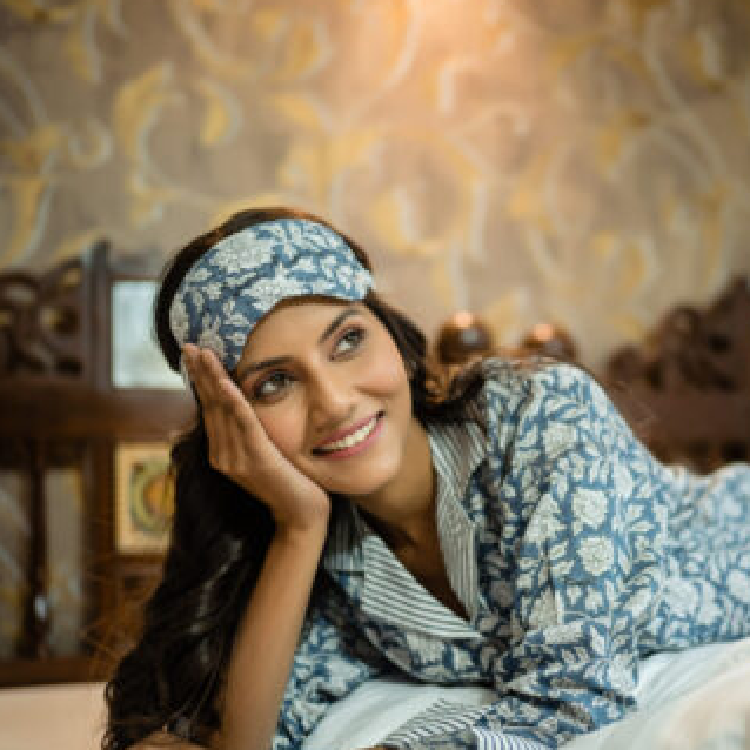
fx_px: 1373
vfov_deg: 30.5
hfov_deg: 30.2
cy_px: 456
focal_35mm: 56
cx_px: 529
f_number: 1.4
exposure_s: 1/125
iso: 500
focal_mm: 35
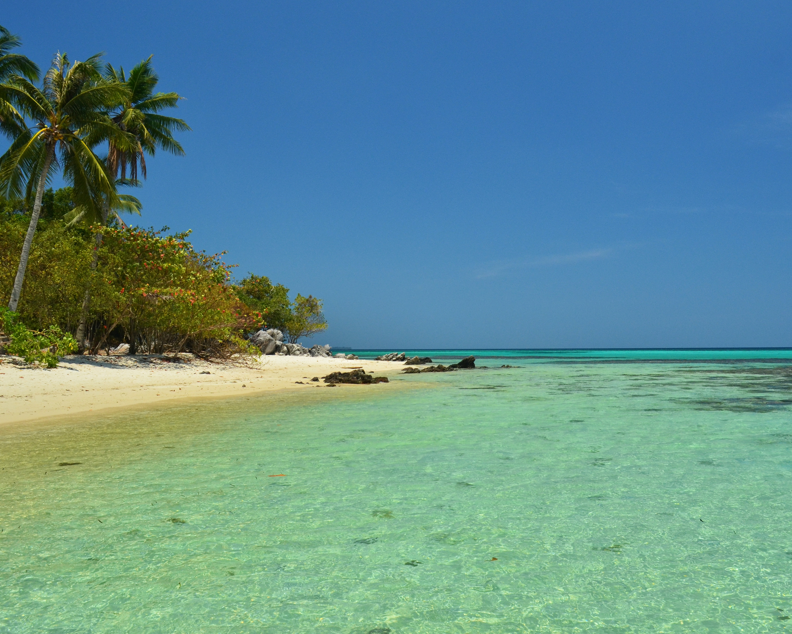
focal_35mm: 31
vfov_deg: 47.1
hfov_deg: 57.2
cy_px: 319
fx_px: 727
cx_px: 405
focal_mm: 18
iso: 400
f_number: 8
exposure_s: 1/1000
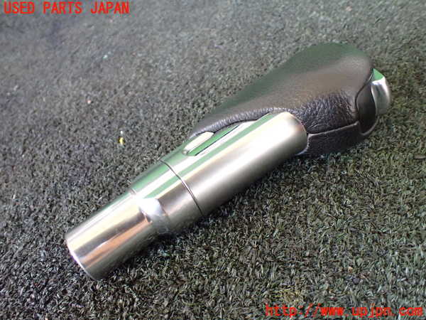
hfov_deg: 60.0
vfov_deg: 46.8
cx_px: 213
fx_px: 369
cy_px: 160
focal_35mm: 30
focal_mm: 5.4
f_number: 2.3
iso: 800
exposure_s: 1/125
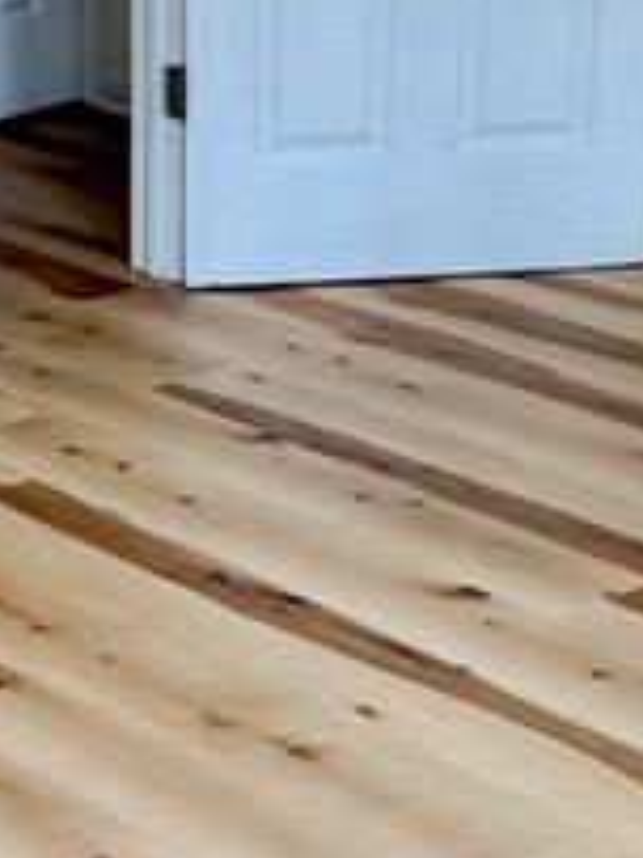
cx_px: -491
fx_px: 2628
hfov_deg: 12.8
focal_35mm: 106
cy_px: 321
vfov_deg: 18.5
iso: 100
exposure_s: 1/120
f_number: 2.2
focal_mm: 2.22
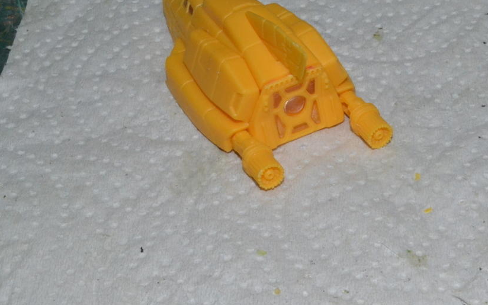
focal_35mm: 89
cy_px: 108
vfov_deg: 14.7
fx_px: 1184
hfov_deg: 23.3
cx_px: 297
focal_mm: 40
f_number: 36
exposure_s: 1/60
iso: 3200
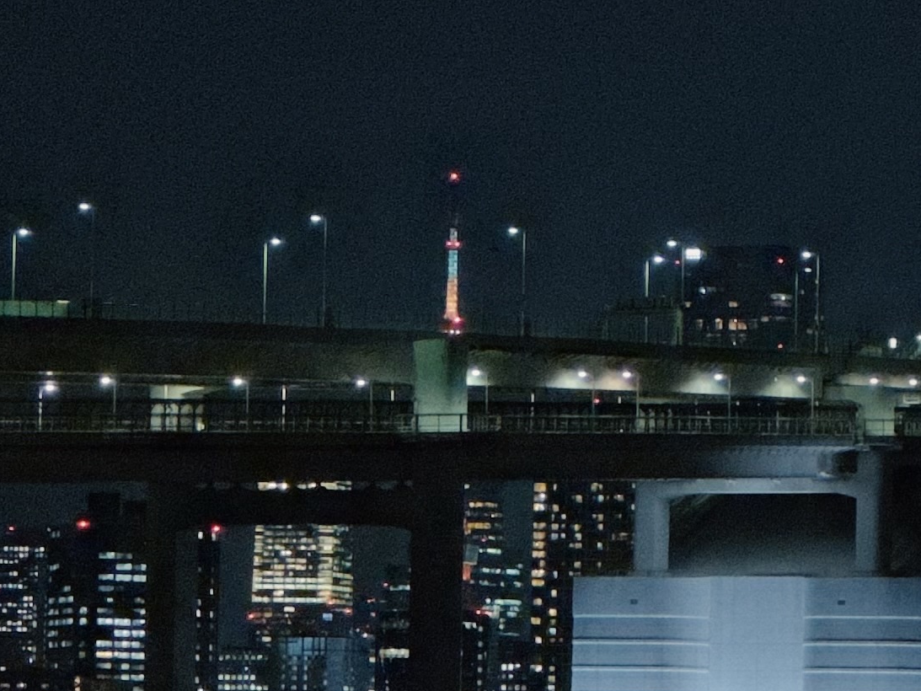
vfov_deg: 5.2
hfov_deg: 7.0
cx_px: 319
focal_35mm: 284
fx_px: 7557
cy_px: 382
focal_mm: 9
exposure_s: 1/14
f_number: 2.8
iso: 1250
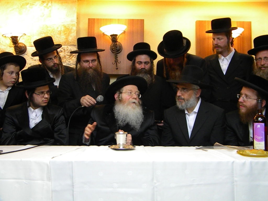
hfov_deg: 51.4
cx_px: 134
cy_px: 100
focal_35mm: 36
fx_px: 279
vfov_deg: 39.7
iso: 720
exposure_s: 1/96.6
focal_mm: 6.4
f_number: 3.7
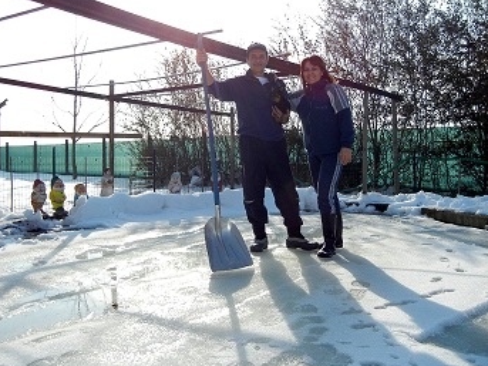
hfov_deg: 52.5
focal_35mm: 35
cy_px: 164
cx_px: 213
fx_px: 493
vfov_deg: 40.6
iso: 230
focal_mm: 5.4
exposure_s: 1/730
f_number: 7
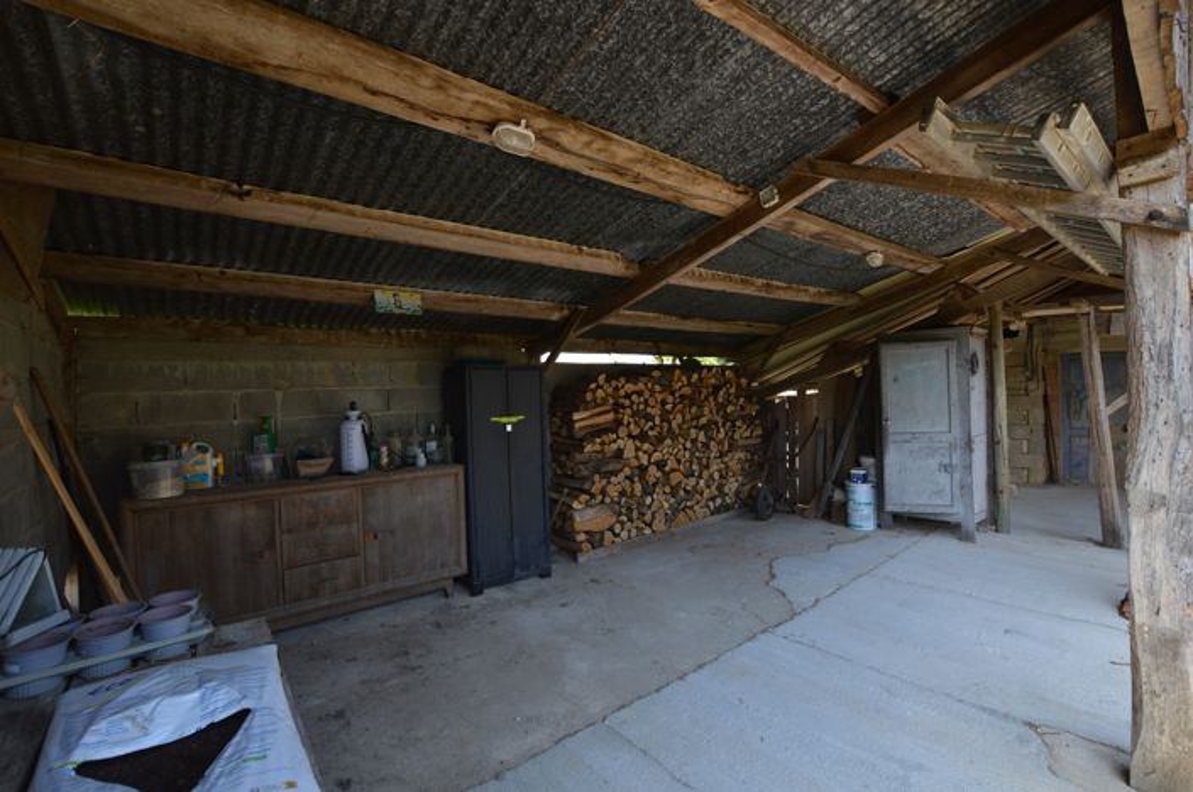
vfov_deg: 77.2
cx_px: 596
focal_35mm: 15
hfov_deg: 100.5
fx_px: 496
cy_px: 396
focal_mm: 10
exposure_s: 1/125
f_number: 5.6
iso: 200
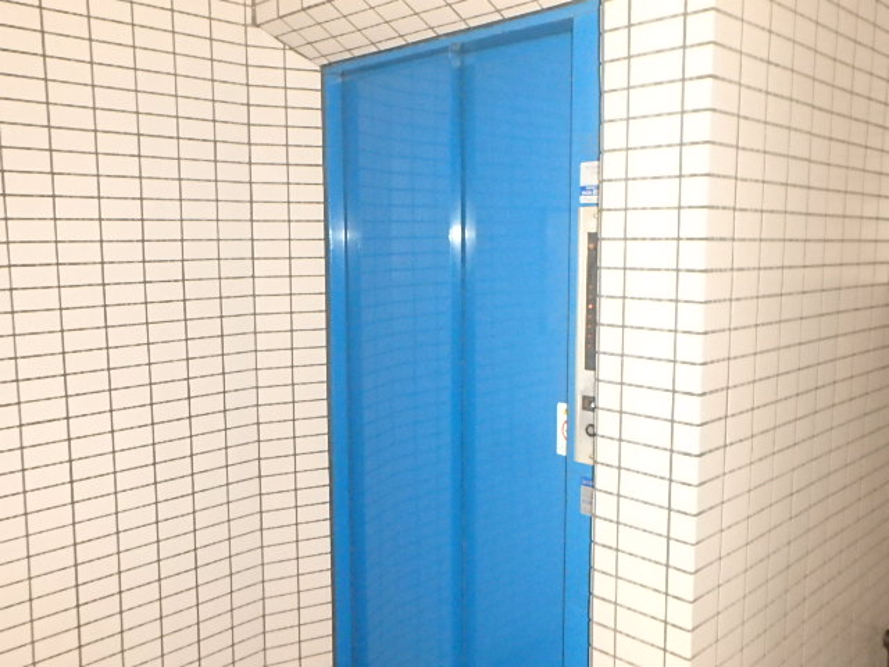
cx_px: 444
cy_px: 334
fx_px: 796
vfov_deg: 45.4
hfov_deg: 58.4
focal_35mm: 31
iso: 1600
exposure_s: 1/40
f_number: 4.7
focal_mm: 5.6
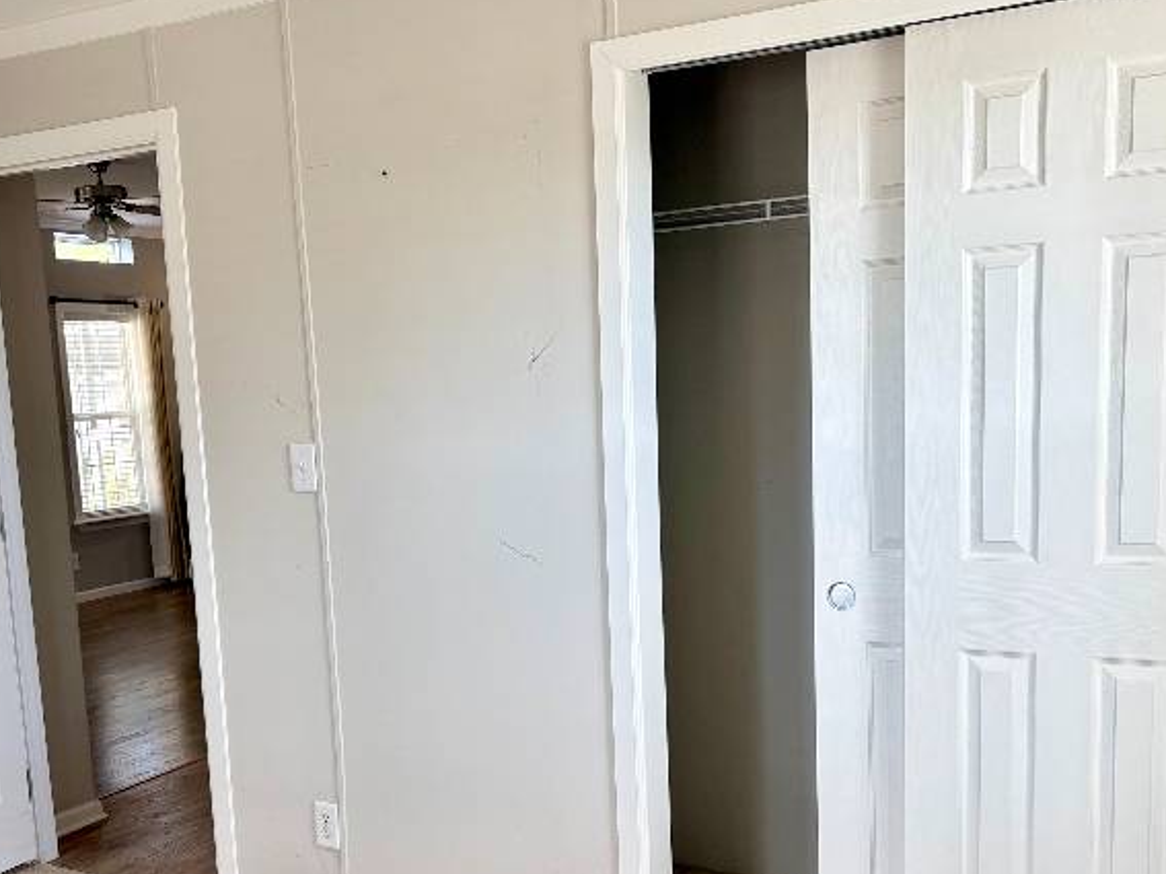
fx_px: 1313
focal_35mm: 39
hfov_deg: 47.8
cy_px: 575
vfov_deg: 36.5
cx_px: 512
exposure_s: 1/120
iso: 100
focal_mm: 5.96
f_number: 1.6
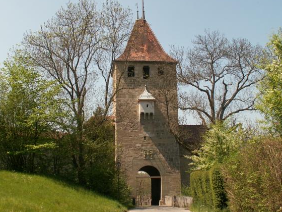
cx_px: 135
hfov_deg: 46.8
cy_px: 98
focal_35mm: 40
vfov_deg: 35.9
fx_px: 326
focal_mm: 5.86
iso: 50
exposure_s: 1/160
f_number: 6.3
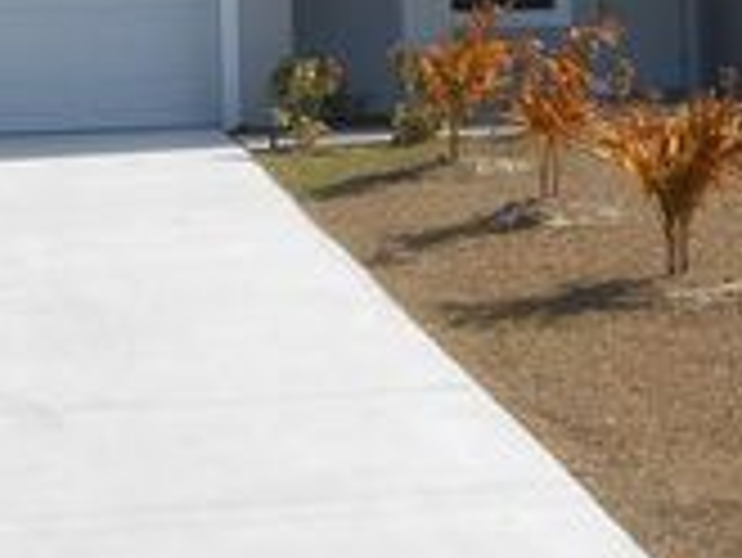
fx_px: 2467
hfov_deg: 17.1
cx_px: 468
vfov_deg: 12.7
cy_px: 7
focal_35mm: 115
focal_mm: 6.8
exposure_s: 1/800
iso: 80
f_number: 4.2
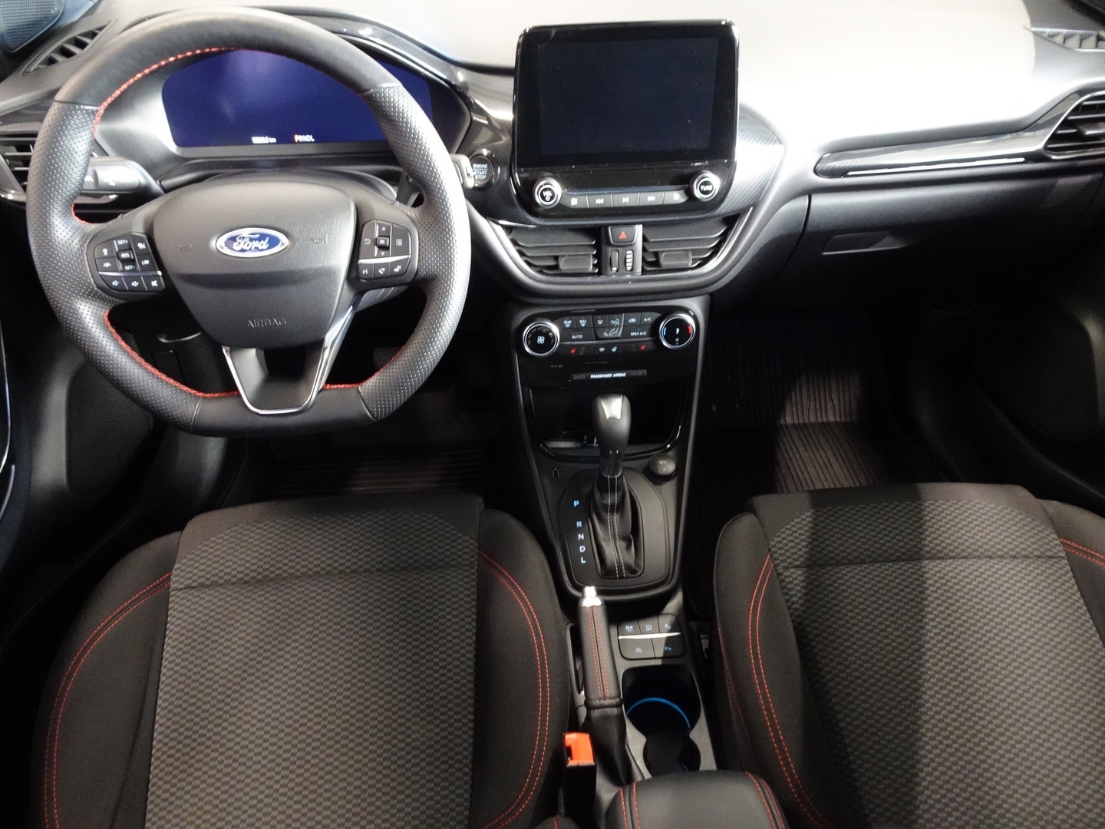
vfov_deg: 56.8
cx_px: 552
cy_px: 414
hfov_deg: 71.6
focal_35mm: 24
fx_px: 766
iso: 800
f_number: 3.5
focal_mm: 4.25
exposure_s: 1/8
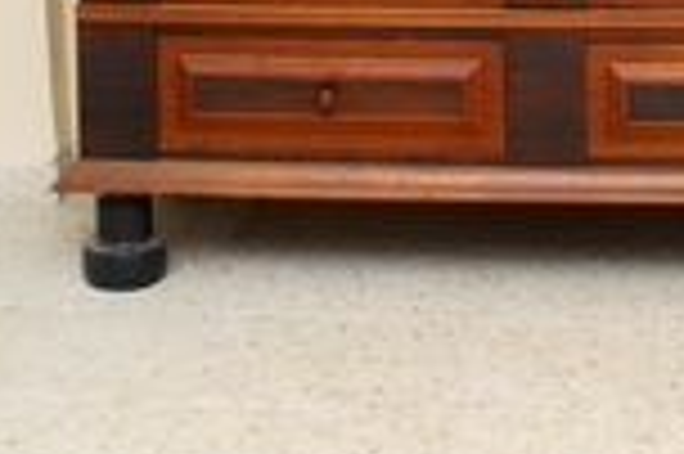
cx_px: 520
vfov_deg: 12.8
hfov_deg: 20.7
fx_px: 1860
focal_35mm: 98
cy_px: -337
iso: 320
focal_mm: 22
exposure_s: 1/60
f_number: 6.3
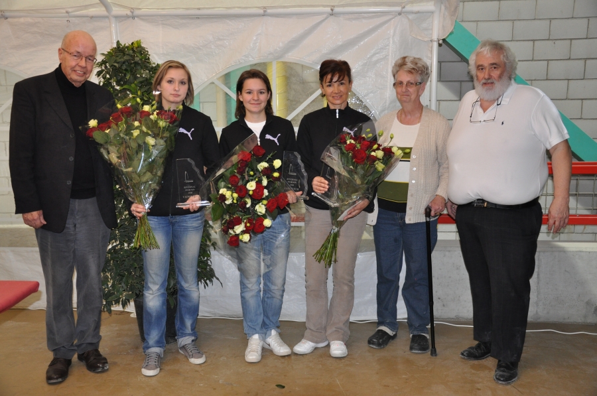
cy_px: 198
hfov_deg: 49.6
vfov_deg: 34.1
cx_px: 298
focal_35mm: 39
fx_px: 646
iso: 800
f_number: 4
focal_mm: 26
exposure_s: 1/60
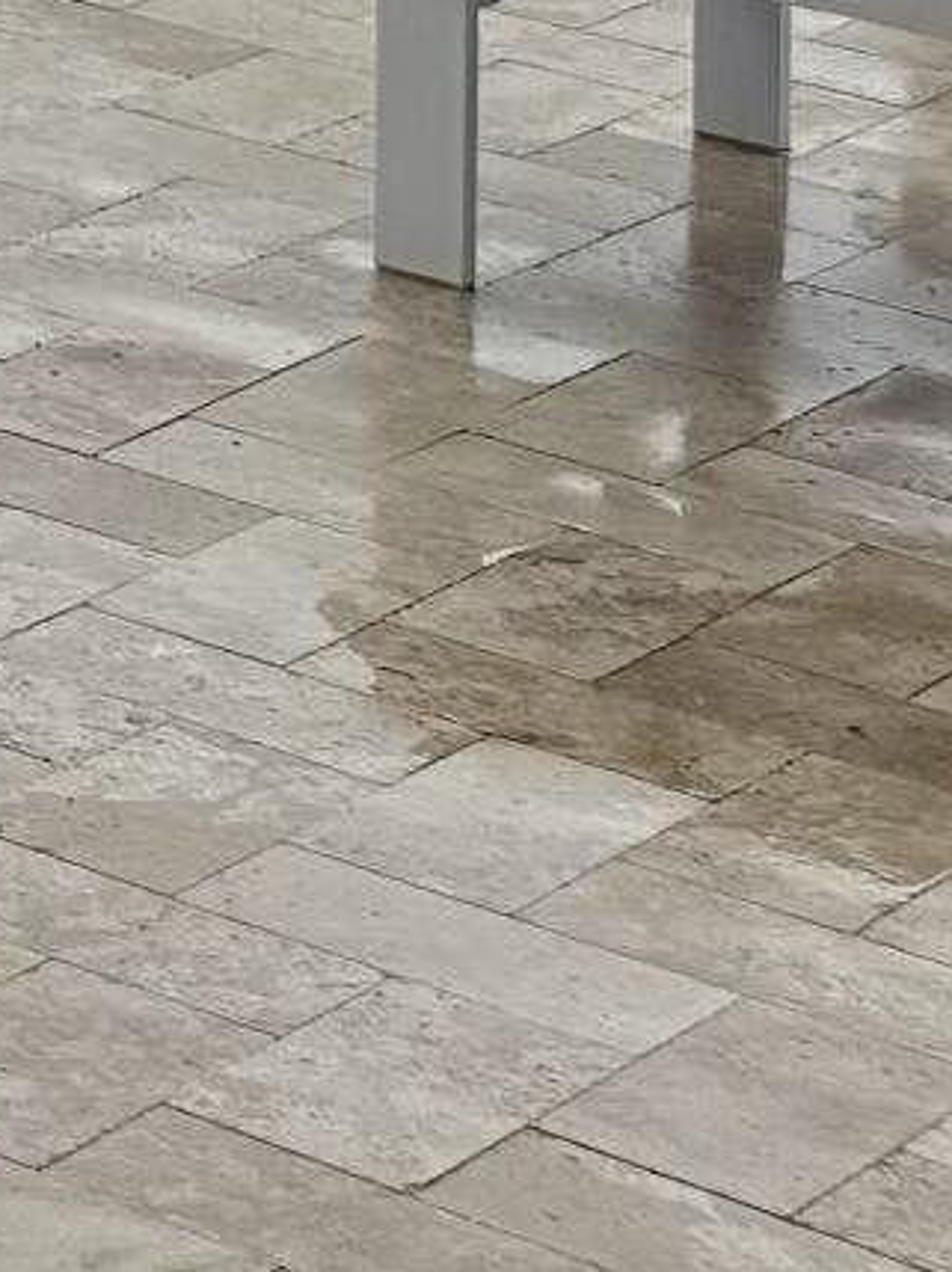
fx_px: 6170
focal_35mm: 168
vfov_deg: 10.3
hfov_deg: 6.8
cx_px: -2900
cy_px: -1699
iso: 80
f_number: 1.78
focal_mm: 6.76
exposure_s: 1/6173
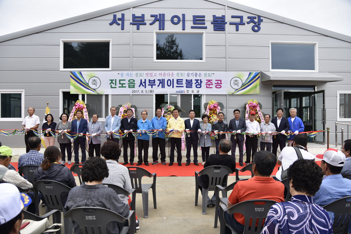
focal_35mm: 24
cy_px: 117
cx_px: 176
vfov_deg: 53.2
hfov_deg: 73.7
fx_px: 234
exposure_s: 1/125
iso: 64
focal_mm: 24
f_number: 5
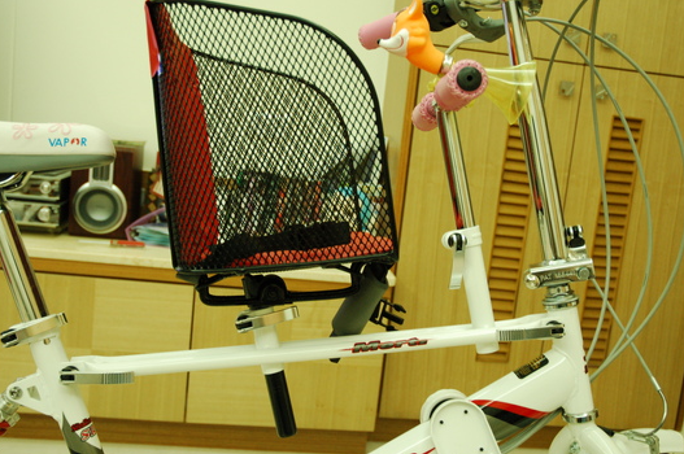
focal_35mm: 41
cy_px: 224
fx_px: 778
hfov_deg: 47.5
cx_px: 352
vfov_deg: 32.5
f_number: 3.8
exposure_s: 1/30
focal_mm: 24
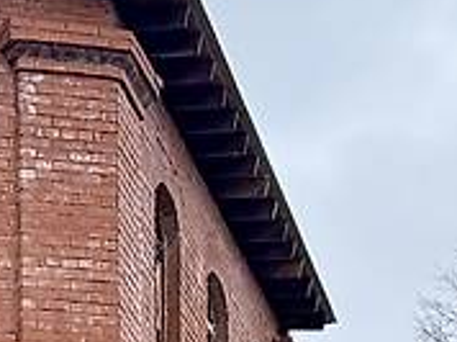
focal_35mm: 162
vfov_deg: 8.8
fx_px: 2136
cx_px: -840
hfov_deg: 9.8
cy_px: 581
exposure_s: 1/1560
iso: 80
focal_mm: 6.76
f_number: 1.78
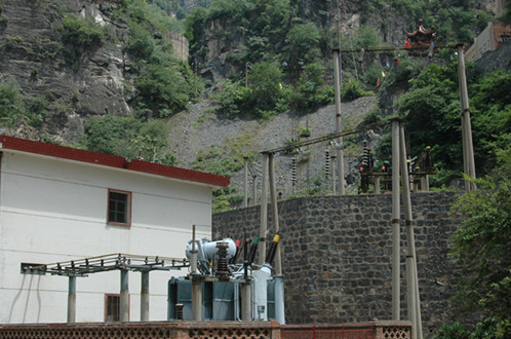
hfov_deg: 42.0
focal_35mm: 47
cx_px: 260
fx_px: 666
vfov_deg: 28.5
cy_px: 193
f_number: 8
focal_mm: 24
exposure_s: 1/250
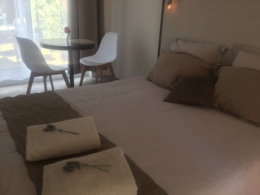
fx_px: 218
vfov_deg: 48.2
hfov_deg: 61.7
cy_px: 98
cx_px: 130
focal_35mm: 29
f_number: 2.2
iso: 32
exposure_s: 1/50
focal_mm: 4.15
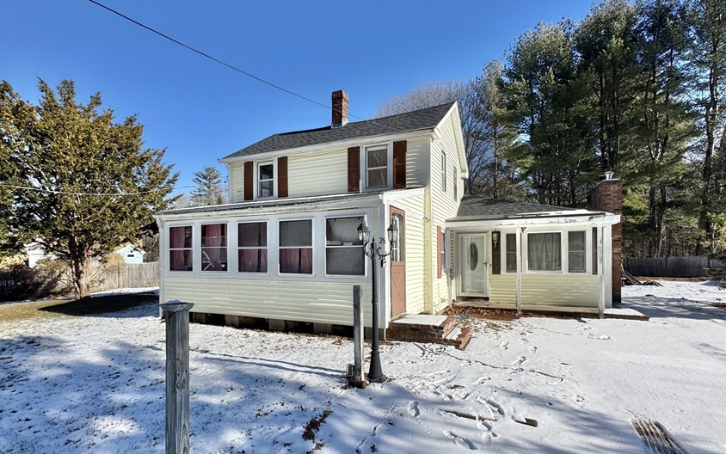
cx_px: 365
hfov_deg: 91.1
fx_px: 356
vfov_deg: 64.8
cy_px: 255
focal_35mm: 18
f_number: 2.2
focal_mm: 2.22
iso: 50
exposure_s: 1/3247
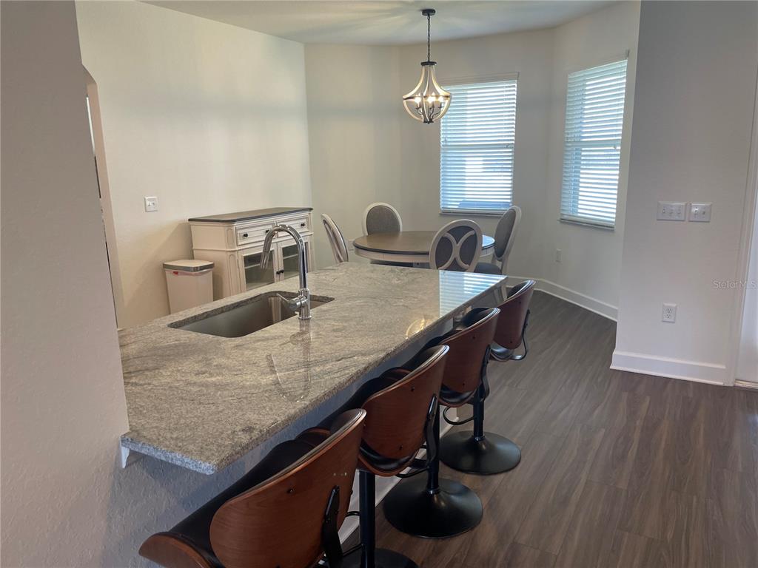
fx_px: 569
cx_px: 379
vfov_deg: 53.1
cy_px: 284
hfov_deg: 67.3
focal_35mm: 26
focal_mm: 4.2
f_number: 1.6
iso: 80
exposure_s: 1/60
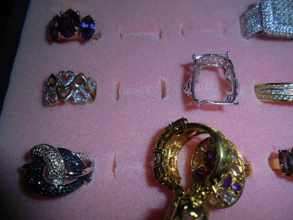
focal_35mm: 26
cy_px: 110
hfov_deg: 67.3
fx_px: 220
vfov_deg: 53.1
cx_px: 146
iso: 100
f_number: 11.5
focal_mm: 4.6
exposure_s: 1/30
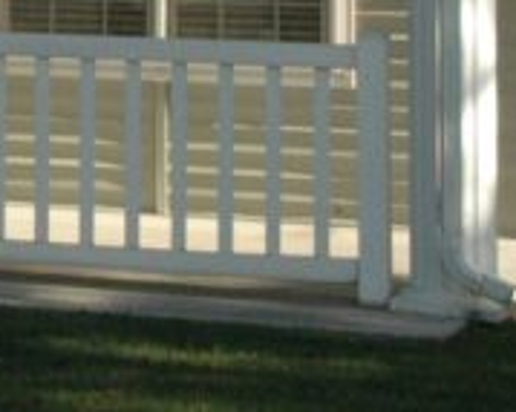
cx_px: -804
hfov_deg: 7.6
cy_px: -313
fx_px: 3567
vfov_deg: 6.5
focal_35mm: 234
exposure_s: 1/500
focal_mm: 29
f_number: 11
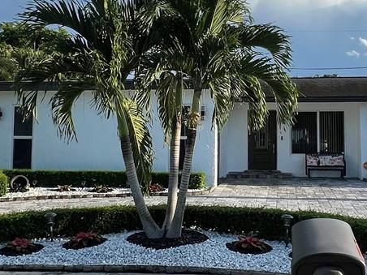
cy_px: 97
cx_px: 227
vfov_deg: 31.3
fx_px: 488
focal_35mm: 46
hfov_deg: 41.0
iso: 32
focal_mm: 1.57
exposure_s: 1/1043
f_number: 1.8
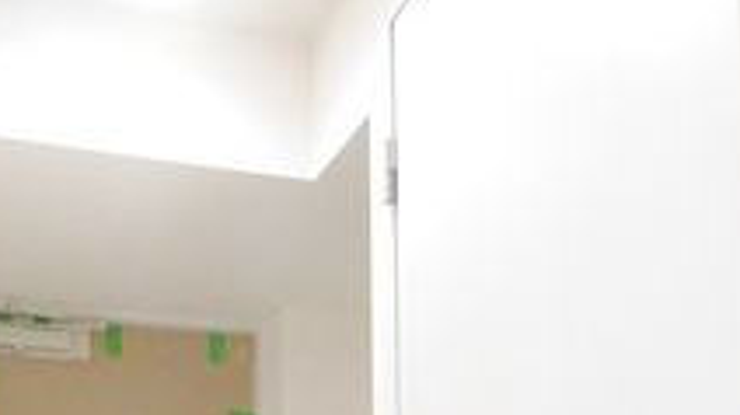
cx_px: 143
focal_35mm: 38
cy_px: 572
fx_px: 745
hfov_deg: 49.6
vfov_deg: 25.6
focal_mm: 8
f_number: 4.5
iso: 1100
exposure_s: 1/30
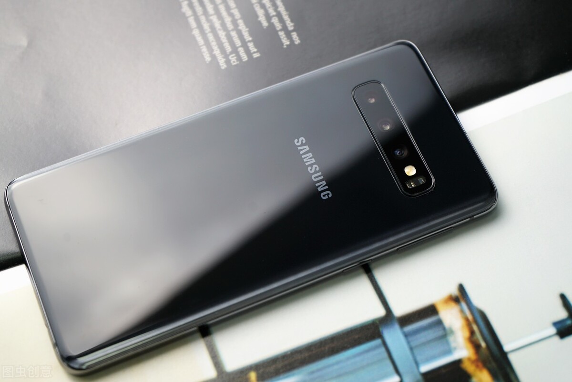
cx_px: 286
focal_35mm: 58
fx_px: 922
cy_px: 191
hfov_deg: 34.5
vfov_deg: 23.4
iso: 400
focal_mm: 58
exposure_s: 1/60
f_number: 5
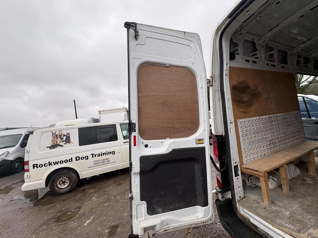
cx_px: 159
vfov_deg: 85.7
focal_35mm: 14
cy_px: 119
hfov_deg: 102.1
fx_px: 129
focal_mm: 2.22
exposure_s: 1/111
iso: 40
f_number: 2.2
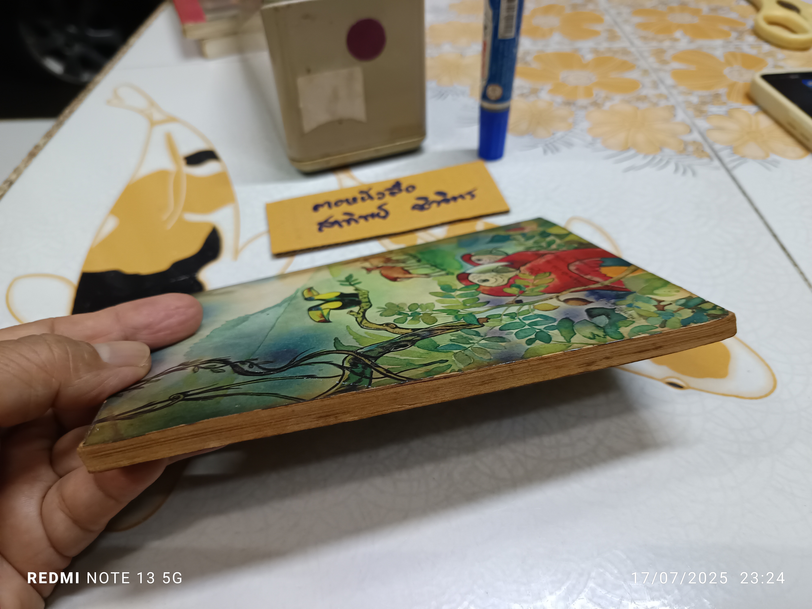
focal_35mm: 24
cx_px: 406
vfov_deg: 56.8
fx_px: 563
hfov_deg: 71.6
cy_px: 304
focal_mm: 5.31
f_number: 1.7
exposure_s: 1/25
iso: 971
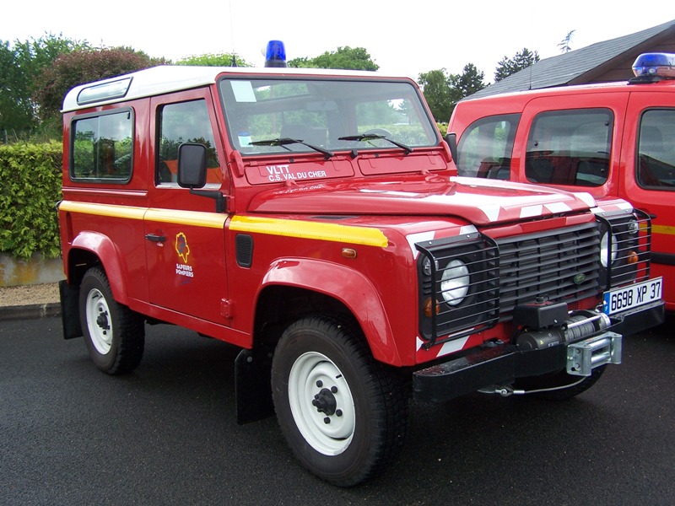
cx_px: 338
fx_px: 741
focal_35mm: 38
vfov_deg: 37.7
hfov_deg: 49.0
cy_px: 253
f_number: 2.8
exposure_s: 1/350
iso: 80
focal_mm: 6.3
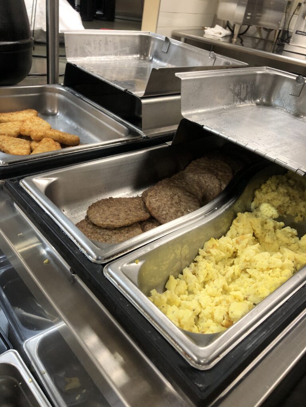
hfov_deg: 49.7
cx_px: 153
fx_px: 330
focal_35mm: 28
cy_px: 204
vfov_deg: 63.4
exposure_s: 1/40
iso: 25
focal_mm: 3.99
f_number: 1.8
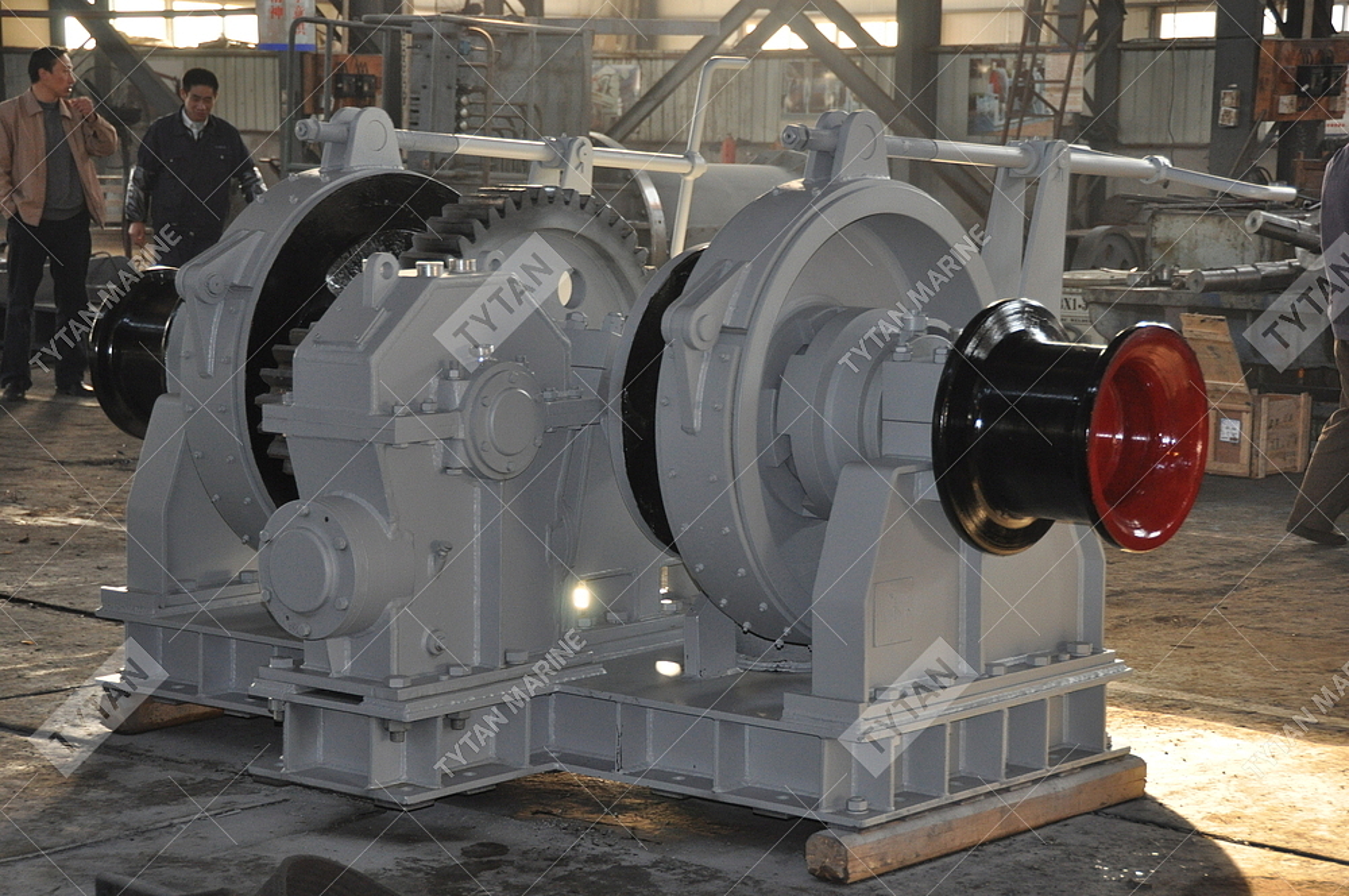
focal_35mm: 78
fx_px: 2919
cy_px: 448
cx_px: 674
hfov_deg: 26.0
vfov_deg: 17.4
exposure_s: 1/80
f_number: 4.8
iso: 800
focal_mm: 52
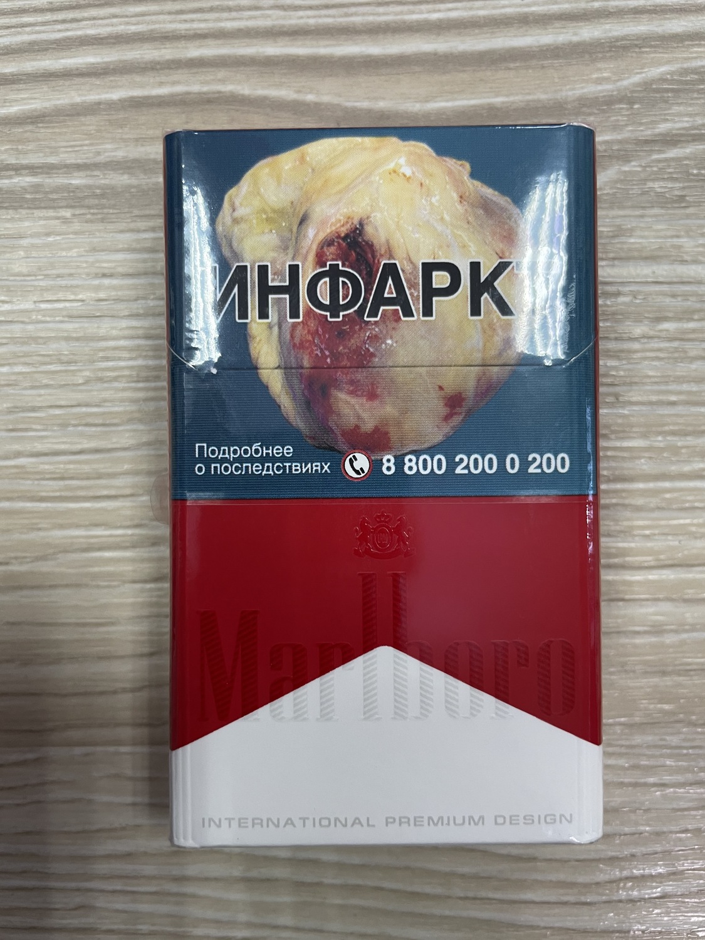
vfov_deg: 67.3
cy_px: 470
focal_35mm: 26
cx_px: 352
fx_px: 706
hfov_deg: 53.1
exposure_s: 1/50
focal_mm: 4.2
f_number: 1.6
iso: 80
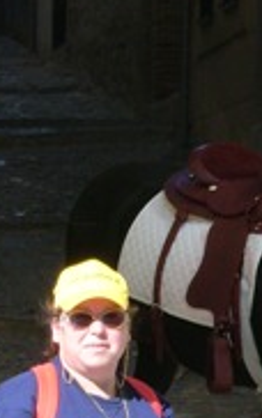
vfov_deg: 7.8
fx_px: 3068
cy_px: 450
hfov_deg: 4.9
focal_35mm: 269
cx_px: 280
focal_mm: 17.14
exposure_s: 1/65
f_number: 10.1
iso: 50
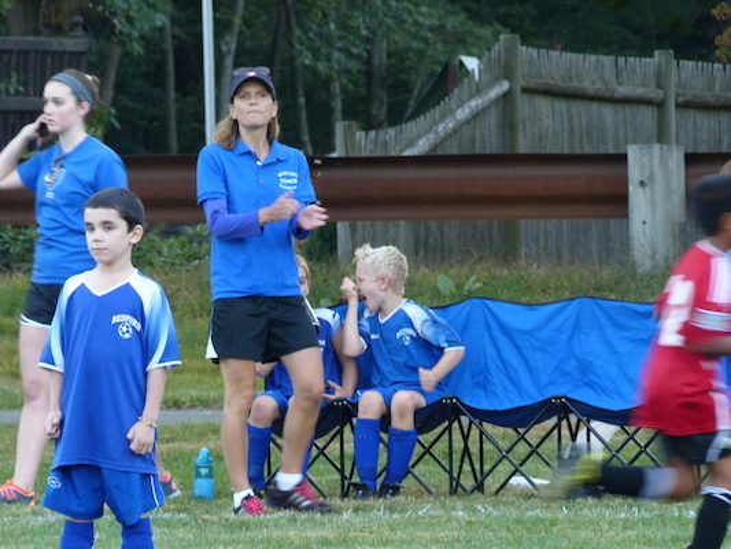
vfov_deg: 2.5
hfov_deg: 3.3
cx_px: 366
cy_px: 274
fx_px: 12673
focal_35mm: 600
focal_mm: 108
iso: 400
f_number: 5
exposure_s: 1/60
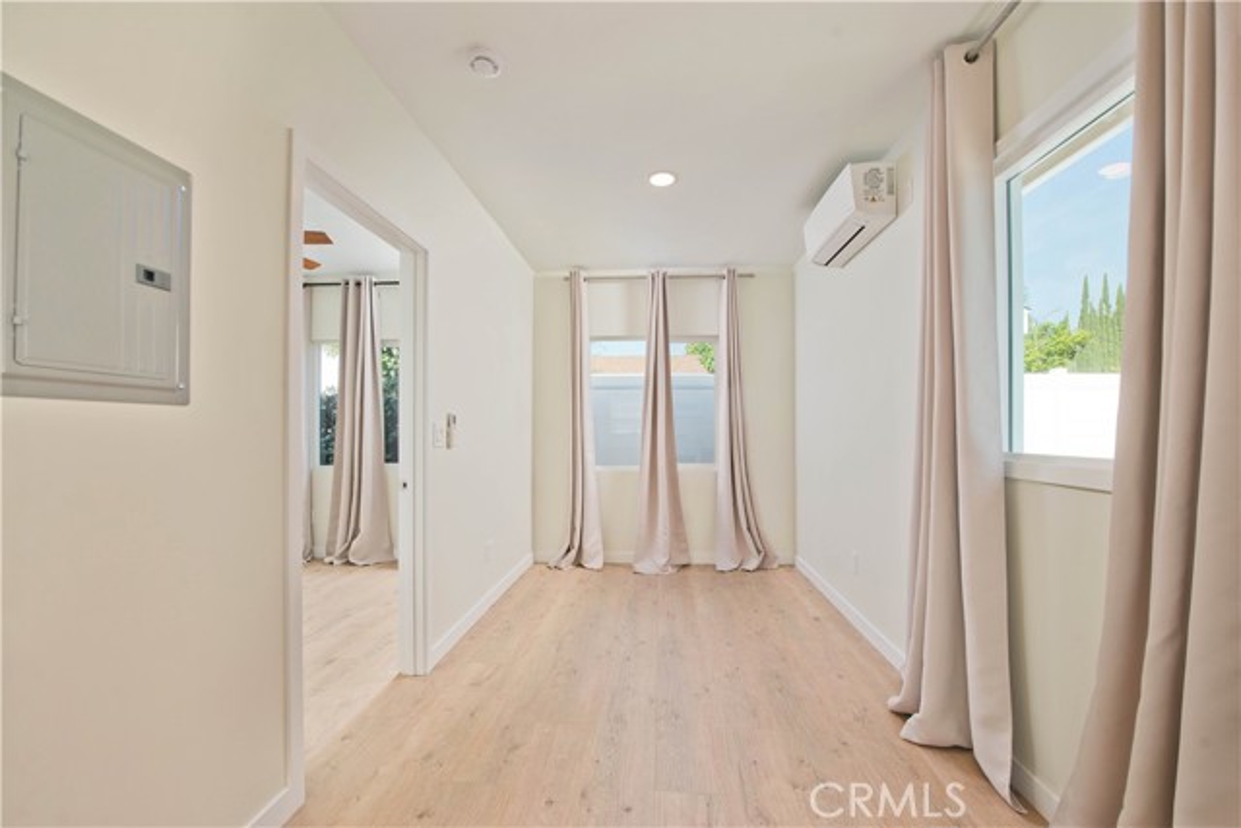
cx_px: 620
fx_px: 483
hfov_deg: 104.2
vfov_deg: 81.2
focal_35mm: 14
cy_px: 414
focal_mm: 14
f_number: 5.6
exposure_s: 1/400
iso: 400
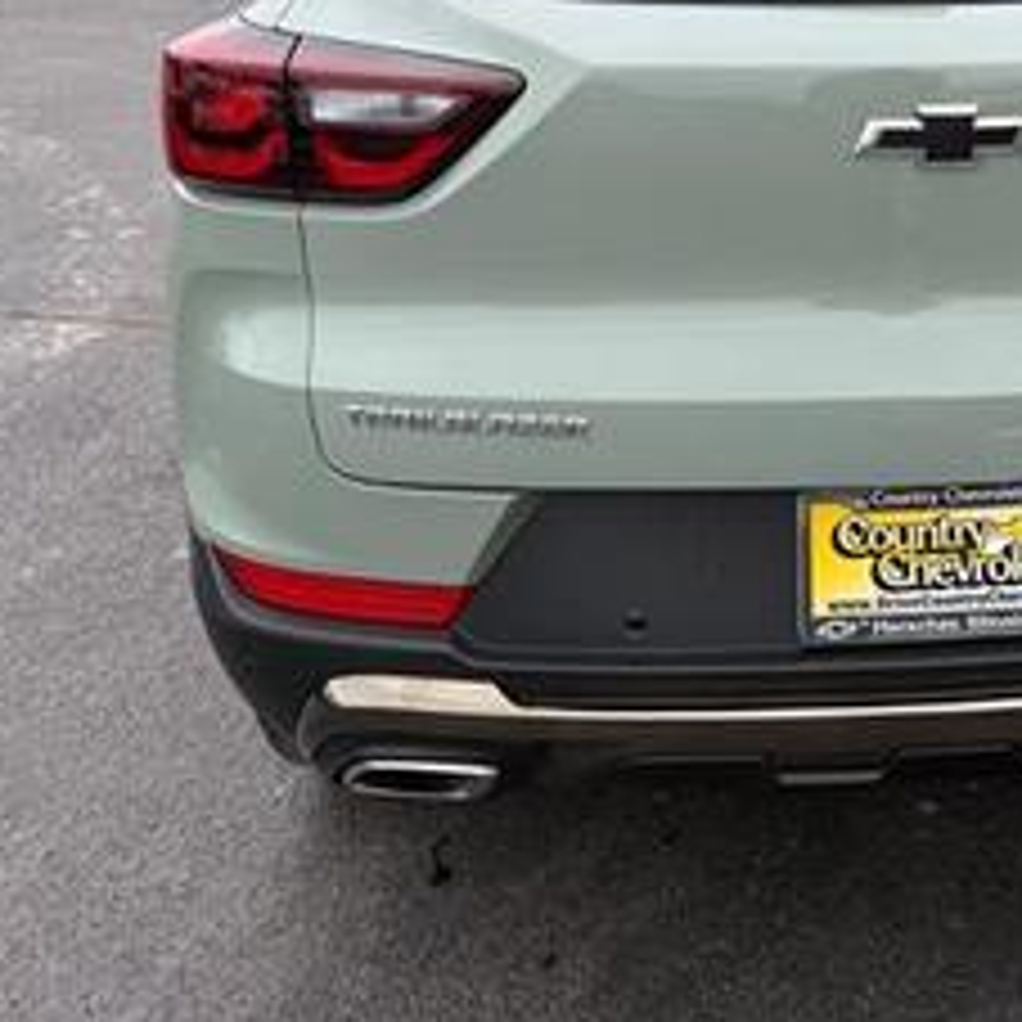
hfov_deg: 33.7
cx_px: 959
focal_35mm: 47
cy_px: 225
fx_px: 1570
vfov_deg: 35.1
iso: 80
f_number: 1.78
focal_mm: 6.76
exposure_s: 1/955
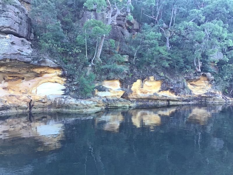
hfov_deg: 58.4
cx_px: 116
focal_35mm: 31
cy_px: 88
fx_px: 209
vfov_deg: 45.4
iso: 32
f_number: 2.4
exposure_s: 1/33
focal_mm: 3.3
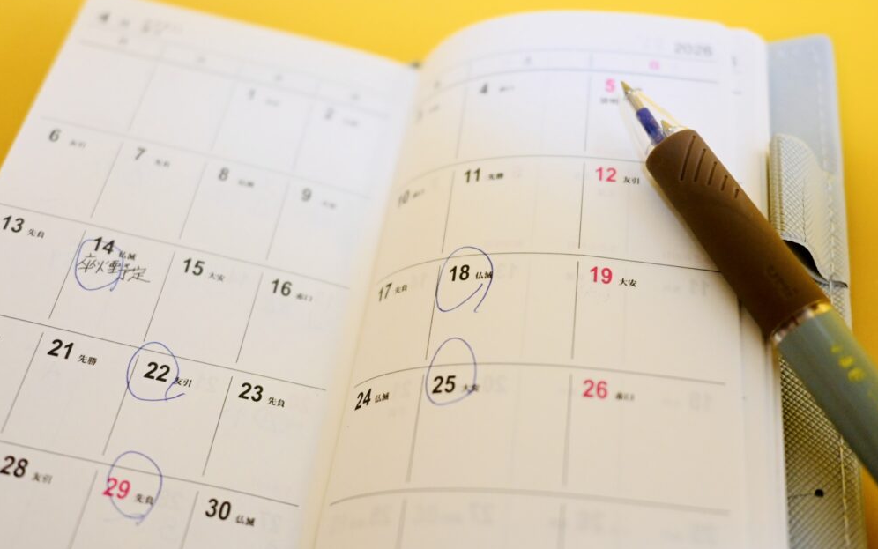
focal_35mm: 44
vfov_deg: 29.2
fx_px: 1053
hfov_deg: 45.3
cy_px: 261
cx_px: 449
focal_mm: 28
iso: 2200
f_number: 2.8
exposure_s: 1/125
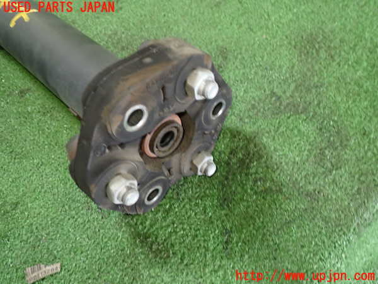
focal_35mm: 30
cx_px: 189
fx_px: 328
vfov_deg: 46.8
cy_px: 142
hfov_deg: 60.0
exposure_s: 1/30
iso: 400
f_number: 2.3
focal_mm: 5.4
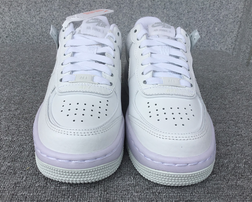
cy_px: 103
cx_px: 123
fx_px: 246
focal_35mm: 33
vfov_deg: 44.5
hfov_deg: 54.2
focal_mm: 3.3
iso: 25
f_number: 2.4
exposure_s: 1/401
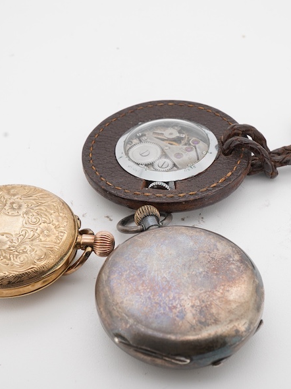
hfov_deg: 22.2
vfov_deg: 29.4
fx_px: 740
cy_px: 197
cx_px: 151
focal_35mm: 66
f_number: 22
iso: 320
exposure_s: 1/160
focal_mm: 30
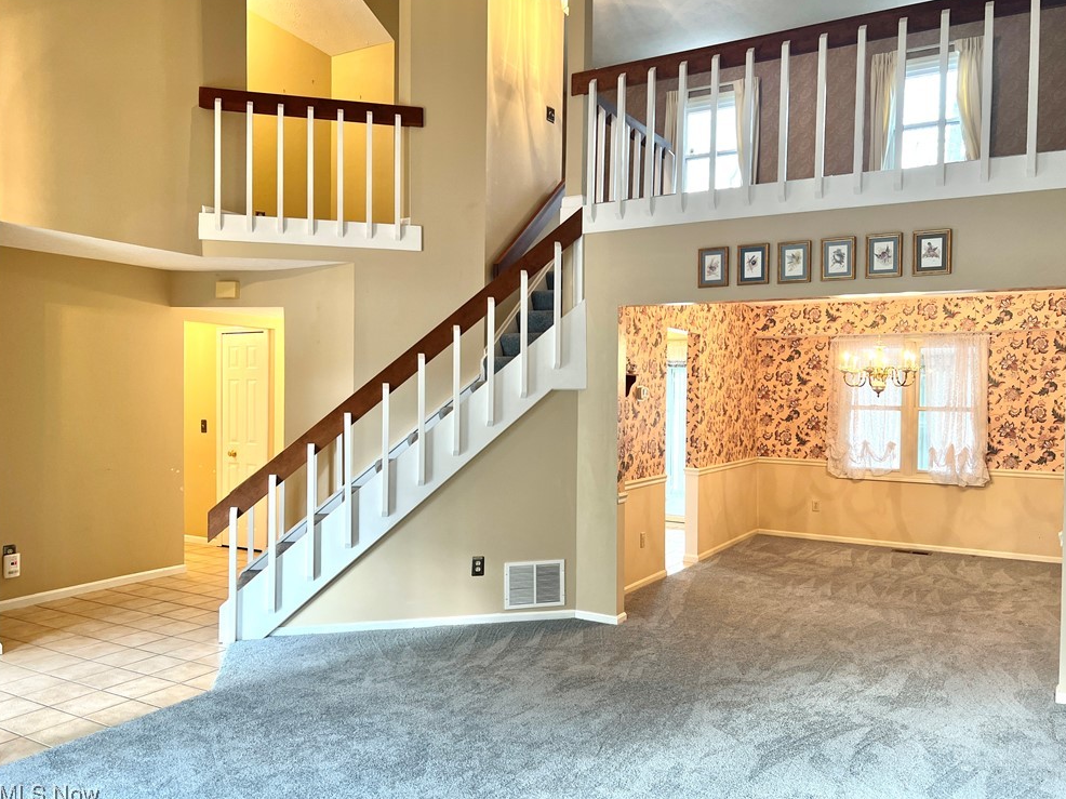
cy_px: 402
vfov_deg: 51.3
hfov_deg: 65.3
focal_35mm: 27
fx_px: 831
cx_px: 545
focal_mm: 5.7
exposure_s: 1/60
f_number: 1.5
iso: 125
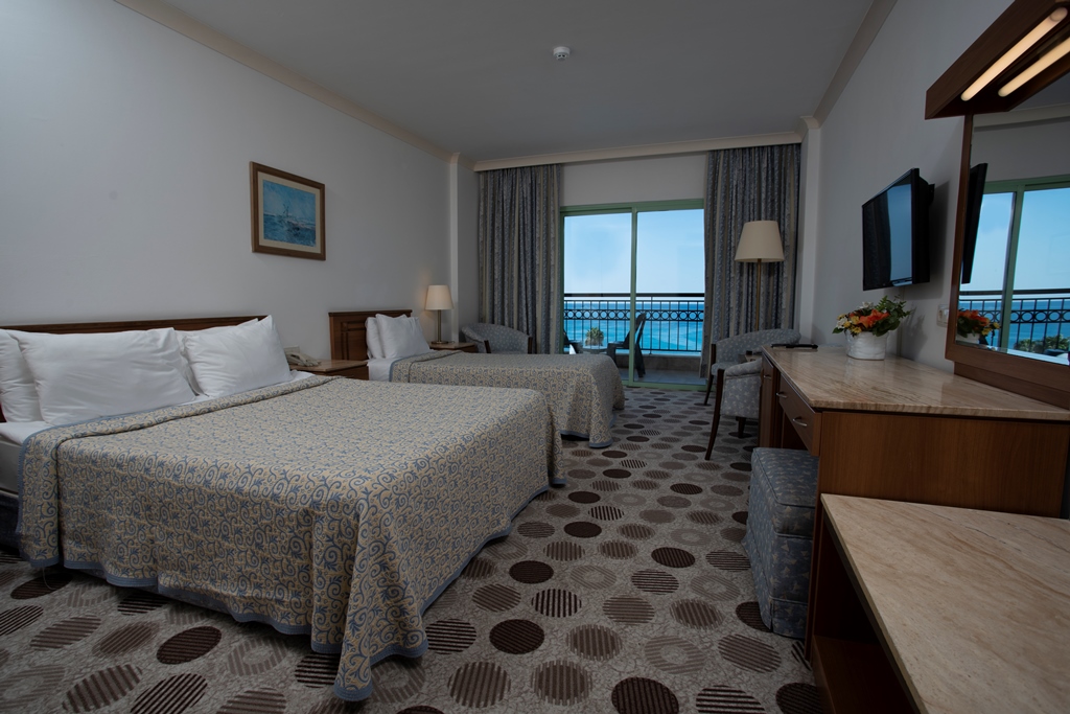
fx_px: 565
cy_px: 357
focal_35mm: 19
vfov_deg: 64.6
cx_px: 535
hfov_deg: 86.9
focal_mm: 19
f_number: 9
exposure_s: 1/125
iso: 50
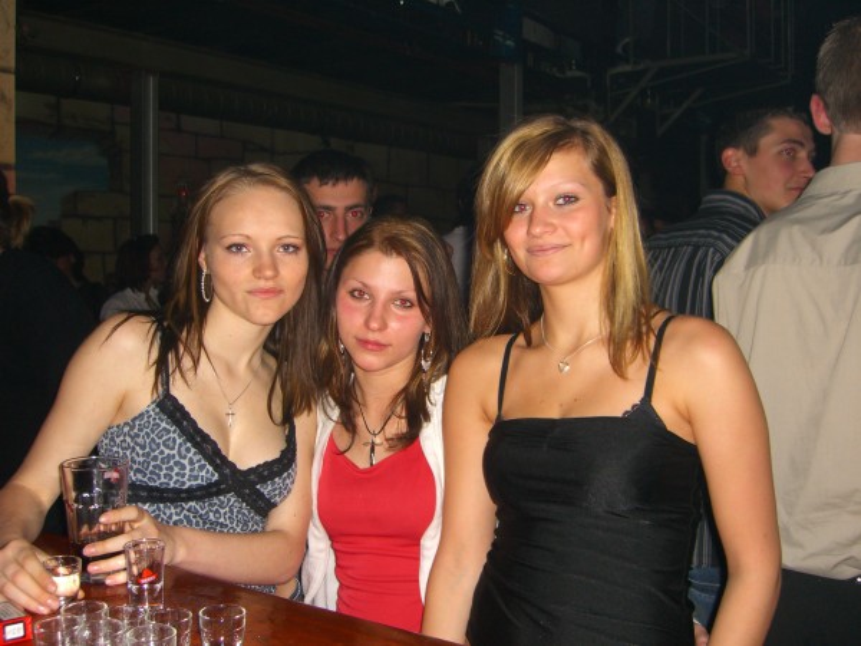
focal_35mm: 38
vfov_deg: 37.7
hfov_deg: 49.0
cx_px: 430
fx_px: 945
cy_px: 323
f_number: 2.8
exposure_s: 1/60
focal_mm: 7.9
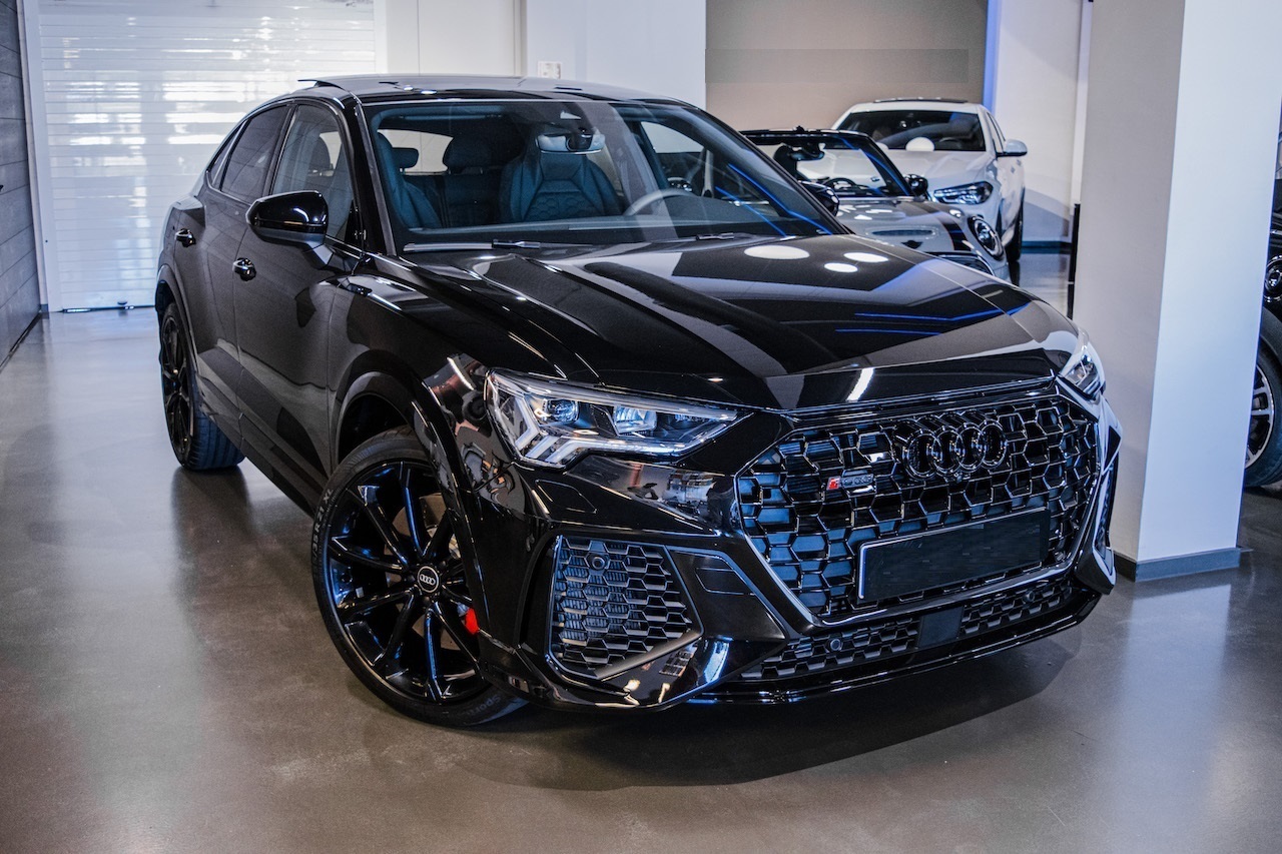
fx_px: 1282
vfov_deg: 36.9
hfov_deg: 53.1
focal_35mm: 36
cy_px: 427
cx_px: 641
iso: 1250
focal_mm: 24
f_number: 4
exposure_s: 1/60
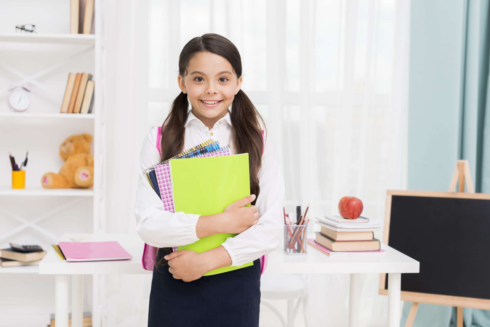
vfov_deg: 27.0
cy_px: 164
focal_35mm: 50
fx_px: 681
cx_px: 245
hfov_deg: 39.6
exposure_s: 1/160
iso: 200
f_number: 4
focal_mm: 50
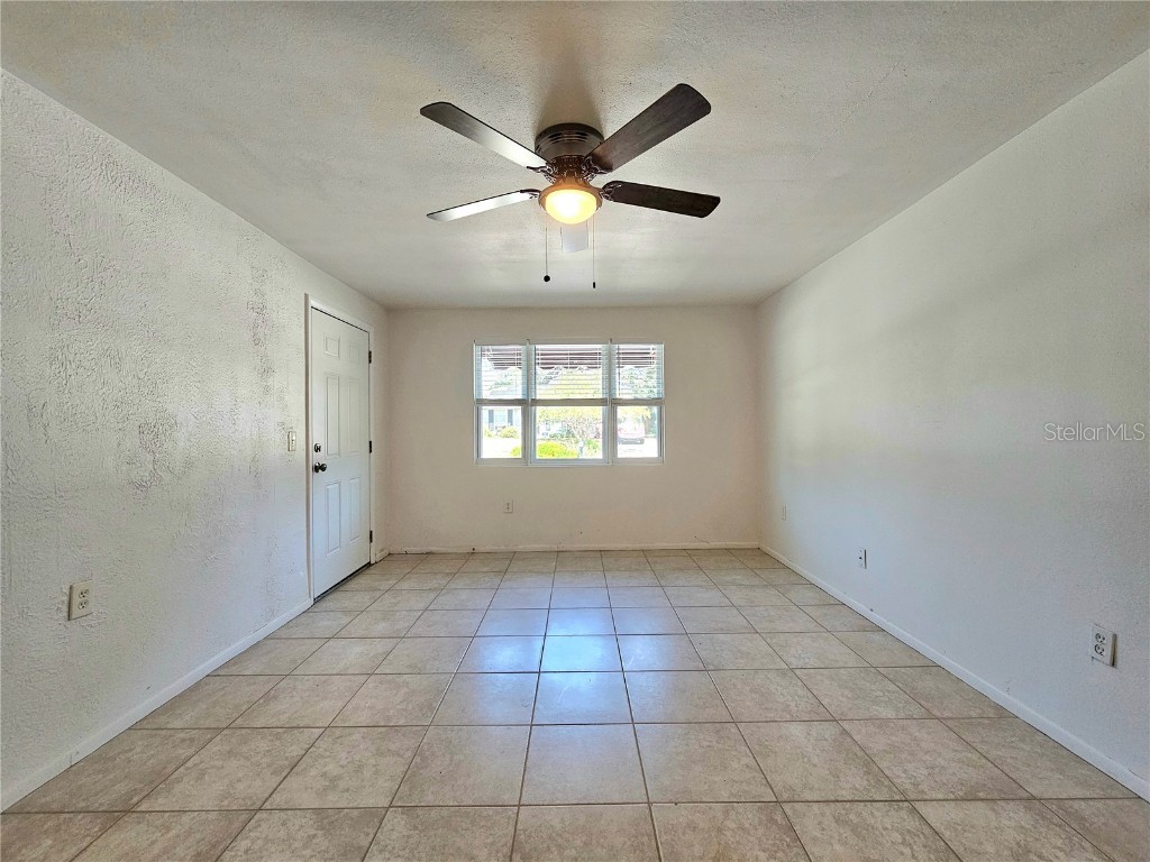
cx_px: 575
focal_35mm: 13
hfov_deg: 106.2
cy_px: 431
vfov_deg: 89.9
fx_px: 432
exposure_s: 1/60.2
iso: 100
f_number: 2.2
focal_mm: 2.2
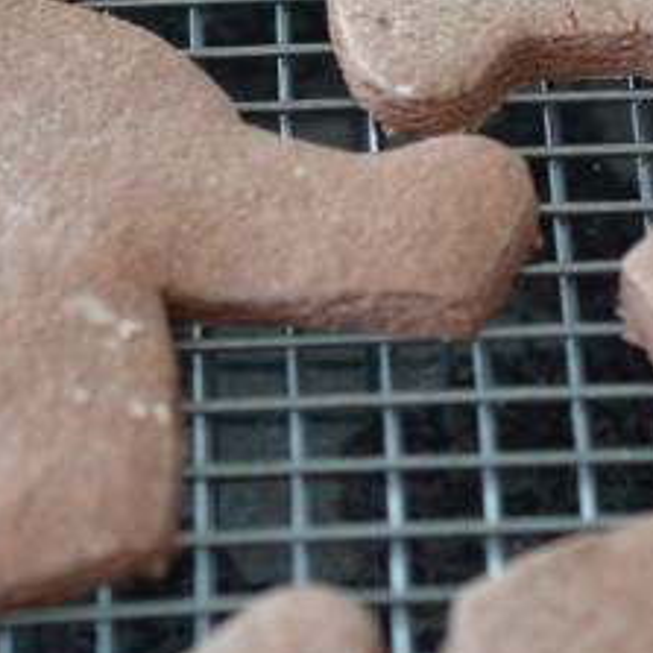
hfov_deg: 7.5
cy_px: 97
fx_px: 4994
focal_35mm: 234
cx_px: 486
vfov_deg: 7.5
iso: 400
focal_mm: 40
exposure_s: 1/60
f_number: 3.5
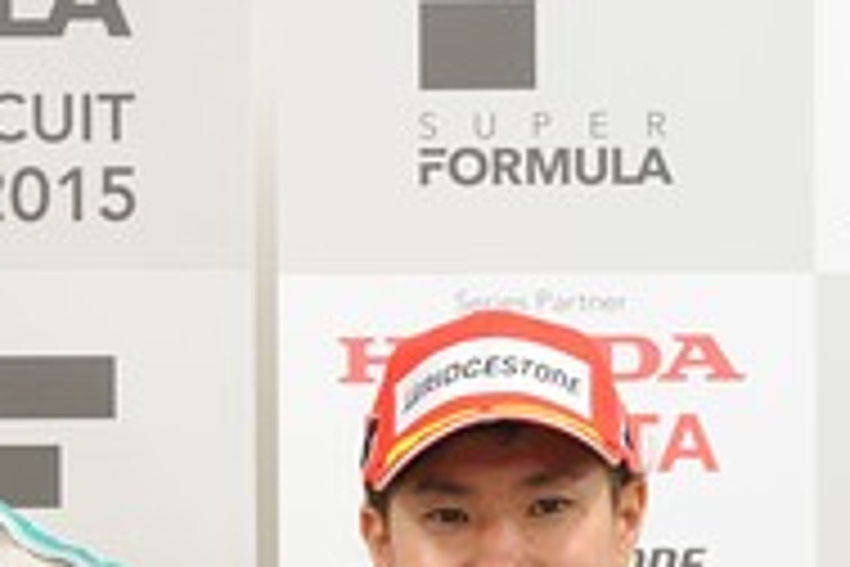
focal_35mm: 152
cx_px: -468
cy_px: 855
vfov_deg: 8.8
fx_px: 3589
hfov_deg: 12.7
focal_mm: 40
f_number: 5.6
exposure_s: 1/60
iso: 1600
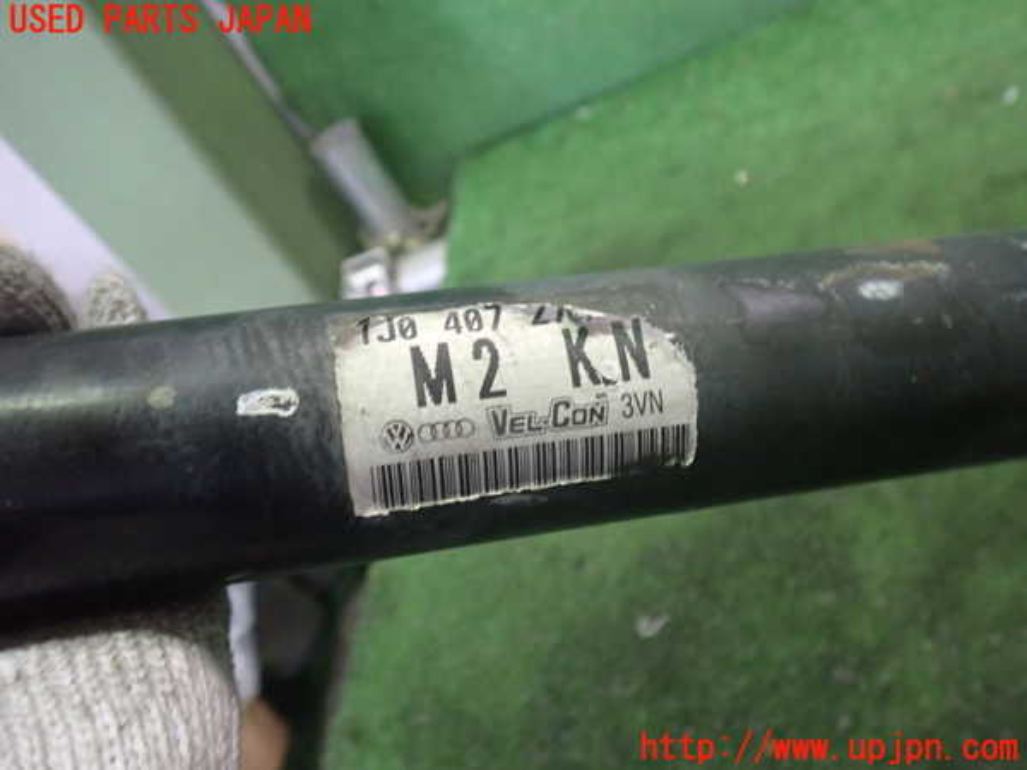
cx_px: 514
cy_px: 385
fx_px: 890
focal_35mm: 30
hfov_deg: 60.0
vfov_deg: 46.8
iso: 800
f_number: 2.3
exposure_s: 1/30
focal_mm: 5.4
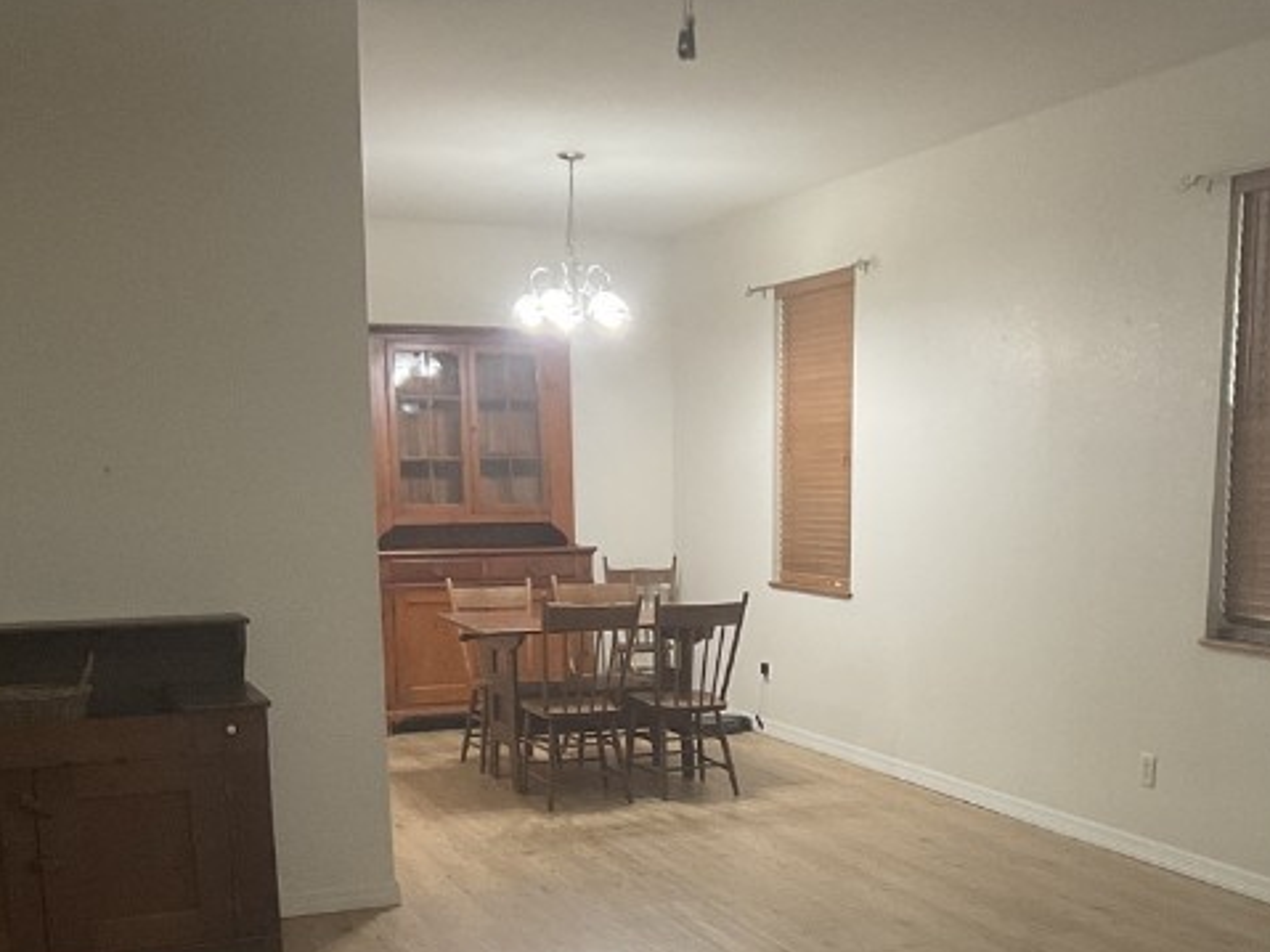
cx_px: 798
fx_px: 2274
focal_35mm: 62
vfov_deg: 23.0
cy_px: 854
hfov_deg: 31.1
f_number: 1.8
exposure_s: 1/60
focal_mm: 3
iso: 125
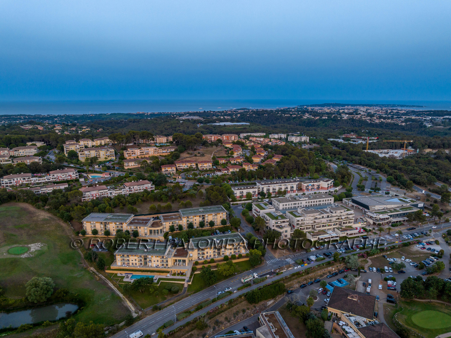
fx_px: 313
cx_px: 226
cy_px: 169
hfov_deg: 71.6
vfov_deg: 56.8
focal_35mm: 24
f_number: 8
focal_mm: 12.3
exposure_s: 1/25
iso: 200
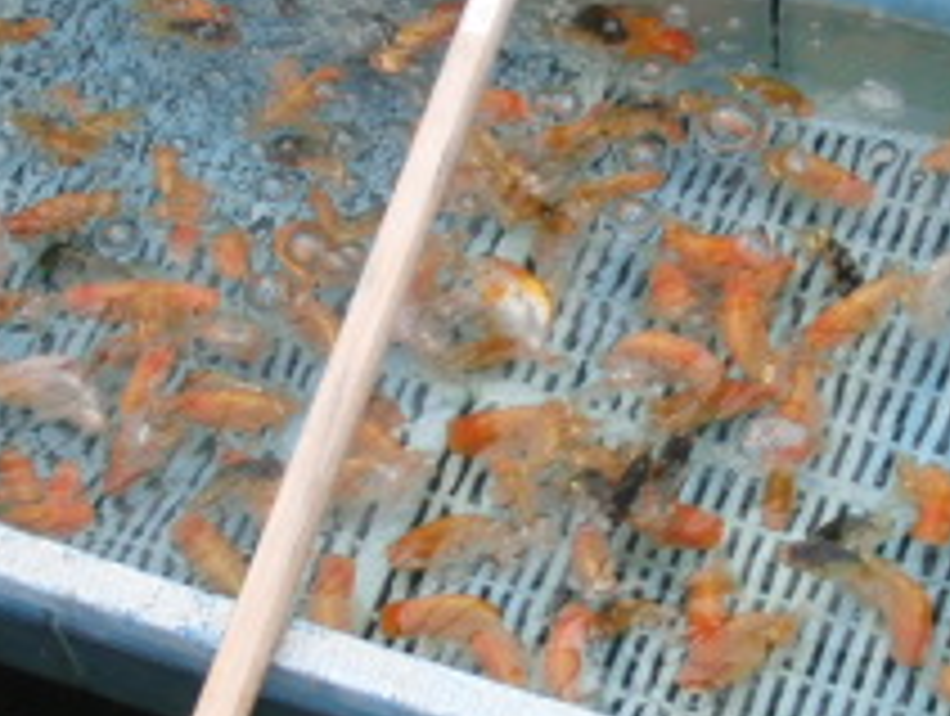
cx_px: 545
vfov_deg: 13.3
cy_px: 378
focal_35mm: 112
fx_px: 3079
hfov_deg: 17.5
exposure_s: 1/400
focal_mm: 6.42
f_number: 3.6
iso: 100
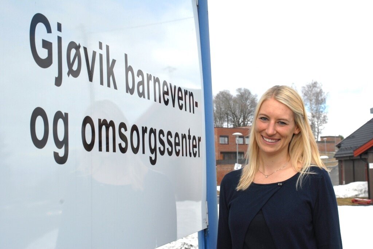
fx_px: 544
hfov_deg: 37.8
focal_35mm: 52
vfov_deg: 25.8
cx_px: 186
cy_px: 124
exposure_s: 1/320
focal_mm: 35
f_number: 9
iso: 200
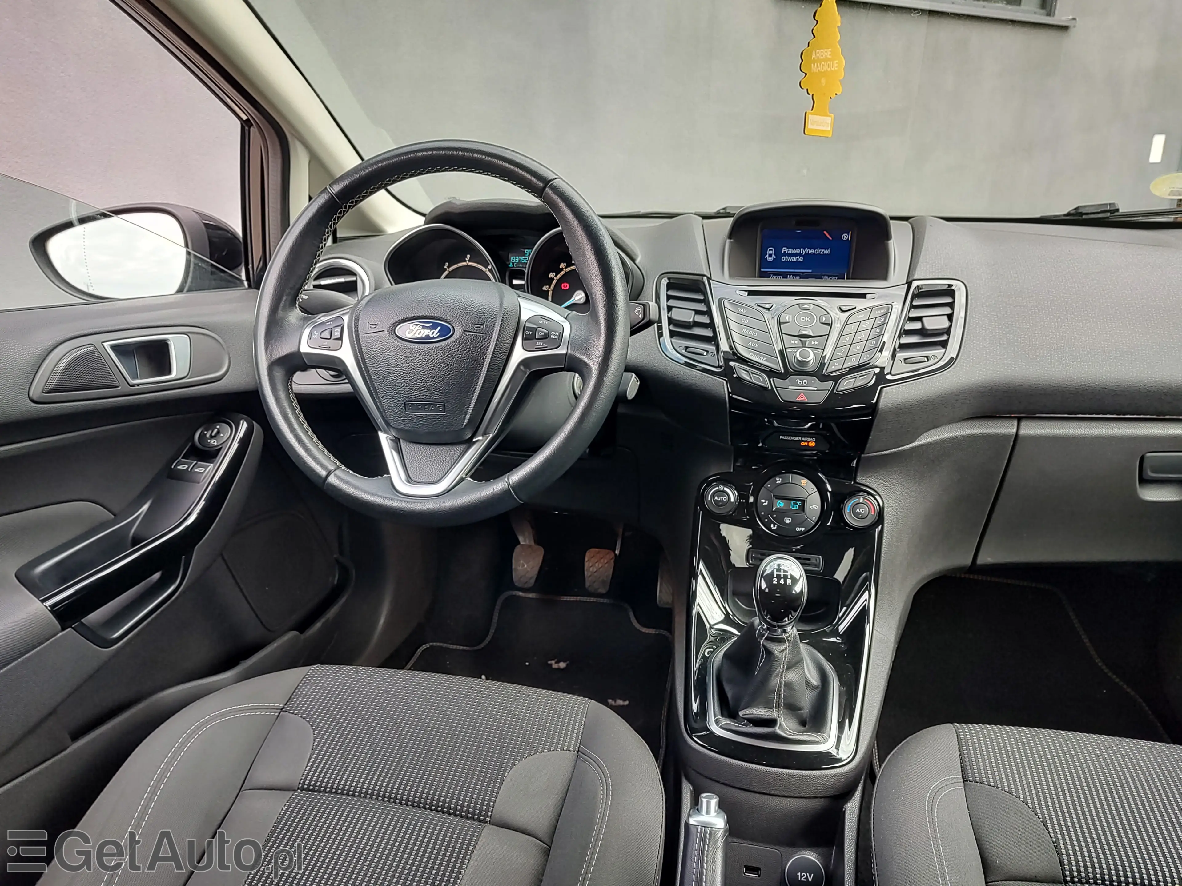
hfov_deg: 73.9
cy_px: 443
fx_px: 785
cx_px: 591
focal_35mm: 23
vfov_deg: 58.9
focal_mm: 5.56
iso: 100
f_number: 1.8
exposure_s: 1/172
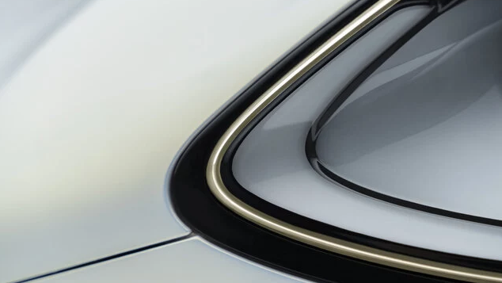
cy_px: 157
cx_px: 252
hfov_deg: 28.6
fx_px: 985
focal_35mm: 74
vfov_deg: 16.3
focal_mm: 70
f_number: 4.5
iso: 400
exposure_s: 1/320
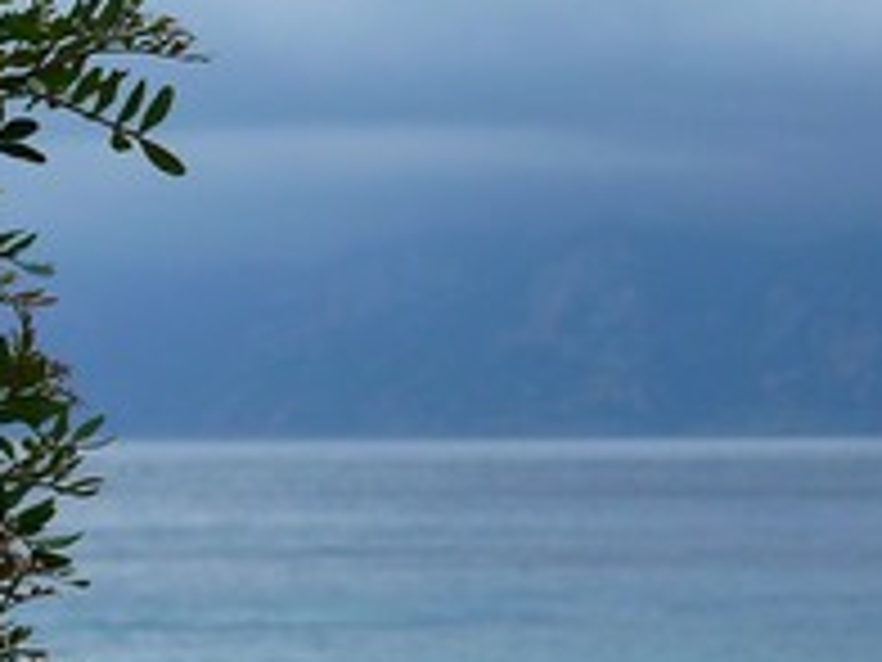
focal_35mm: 279
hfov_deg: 7.1
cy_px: 297
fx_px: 7109
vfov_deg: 5.3
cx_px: 1026
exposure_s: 1/200
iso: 100
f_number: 4.5
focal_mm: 15.4
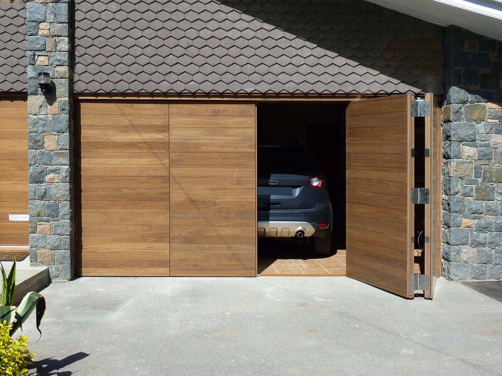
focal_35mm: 37
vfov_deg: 38.7
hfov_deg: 50.1
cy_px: 188
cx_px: 251
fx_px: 537
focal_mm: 6.1
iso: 80
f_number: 5
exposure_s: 1/400
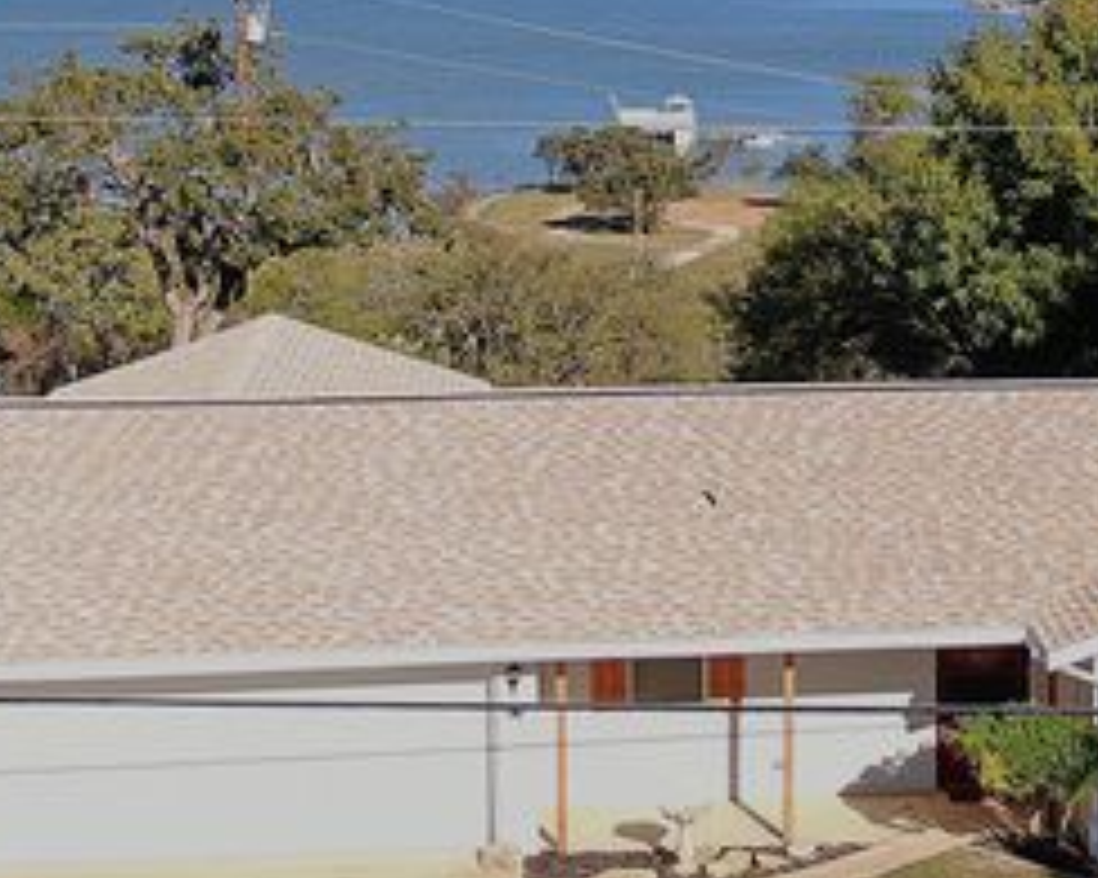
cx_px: 990
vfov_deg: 17.8
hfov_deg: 21.7
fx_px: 2794
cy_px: 281
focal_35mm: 86
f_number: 3.6
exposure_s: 1/500
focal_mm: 7.55
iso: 110
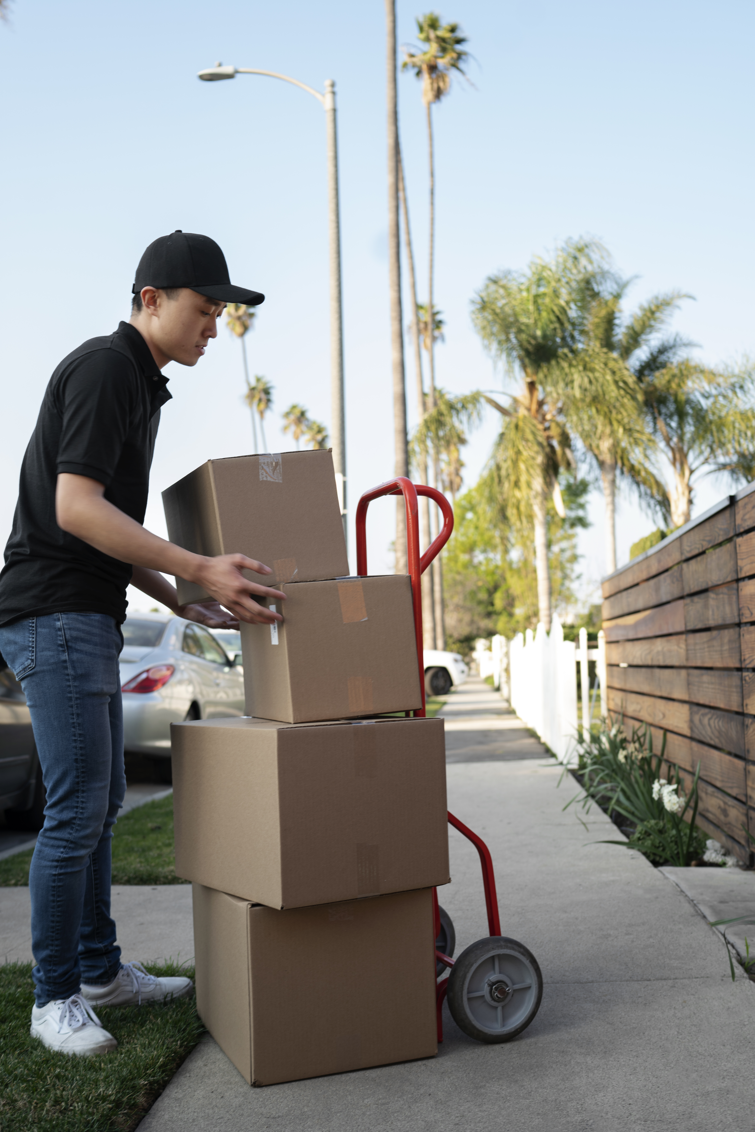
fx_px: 1195
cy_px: 525
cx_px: 390
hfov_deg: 35.1
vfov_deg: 50.6
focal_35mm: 38
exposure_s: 1/160
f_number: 3.2
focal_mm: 35
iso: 64
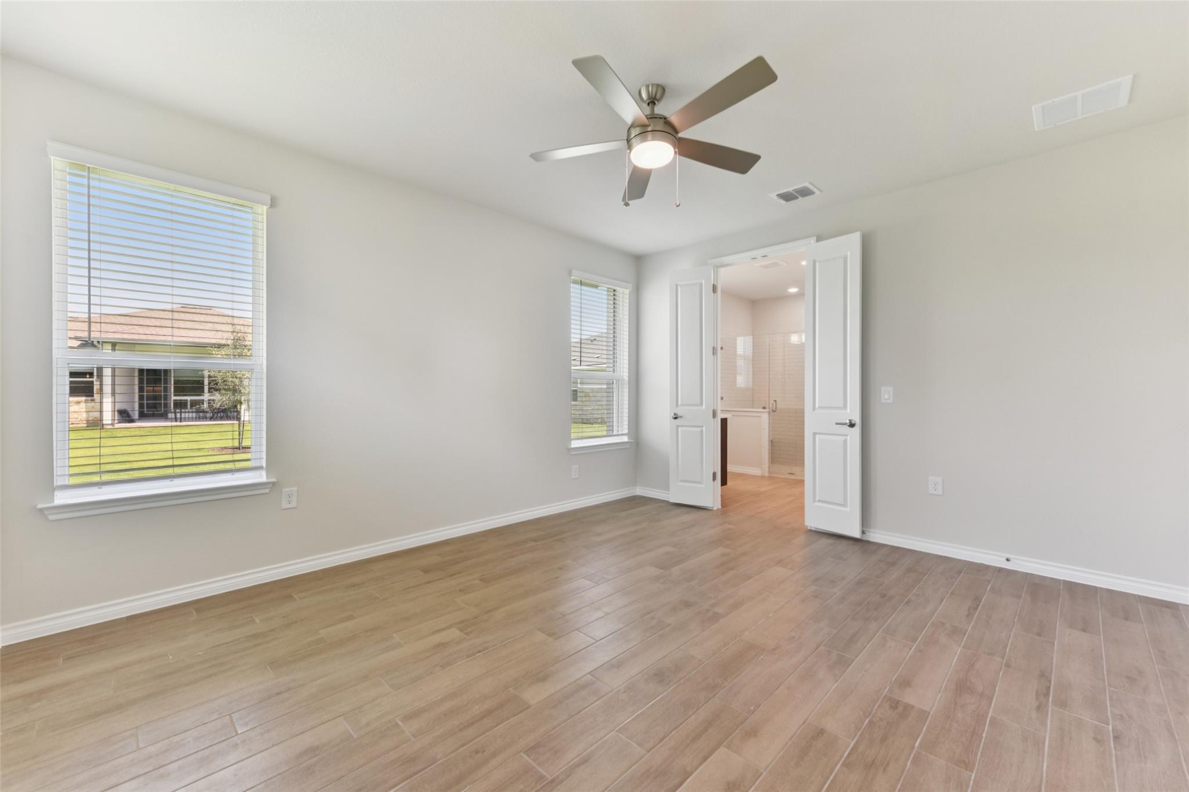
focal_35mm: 15
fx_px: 495
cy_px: 396
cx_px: 594
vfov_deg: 77.3
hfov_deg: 100.4
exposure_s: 1/10
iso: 100
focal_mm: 15
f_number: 8
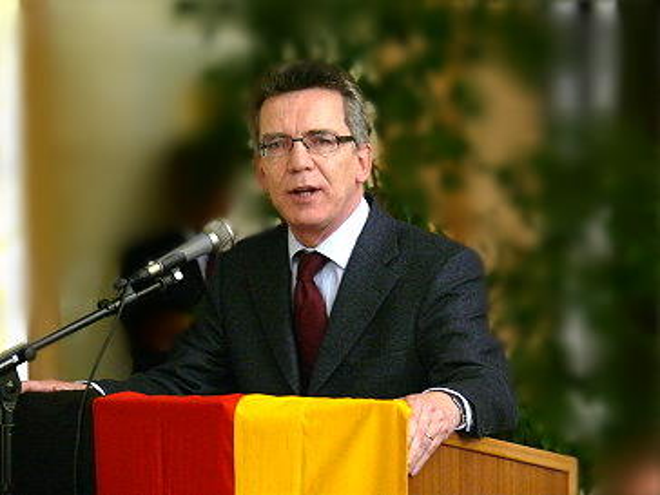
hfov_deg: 9.6
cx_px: 330
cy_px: 248
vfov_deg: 7.2
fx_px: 3928
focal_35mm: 206
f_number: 3.6
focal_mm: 43.6
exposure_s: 1/10
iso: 400
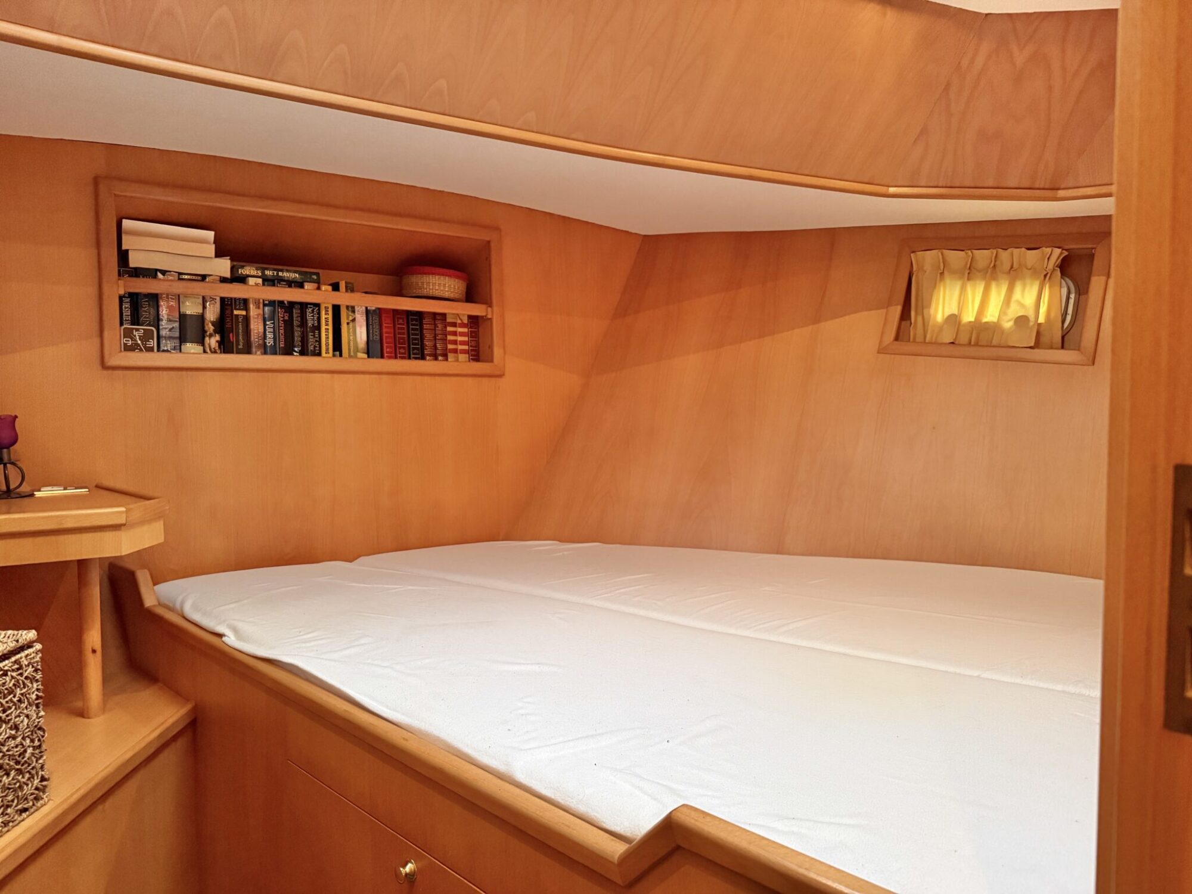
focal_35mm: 24
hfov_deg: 71.6
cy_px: 447
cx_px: 596
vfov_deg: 56.8
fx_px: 826
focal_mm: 6.76
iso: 800
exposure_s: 1/50
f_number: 1.78
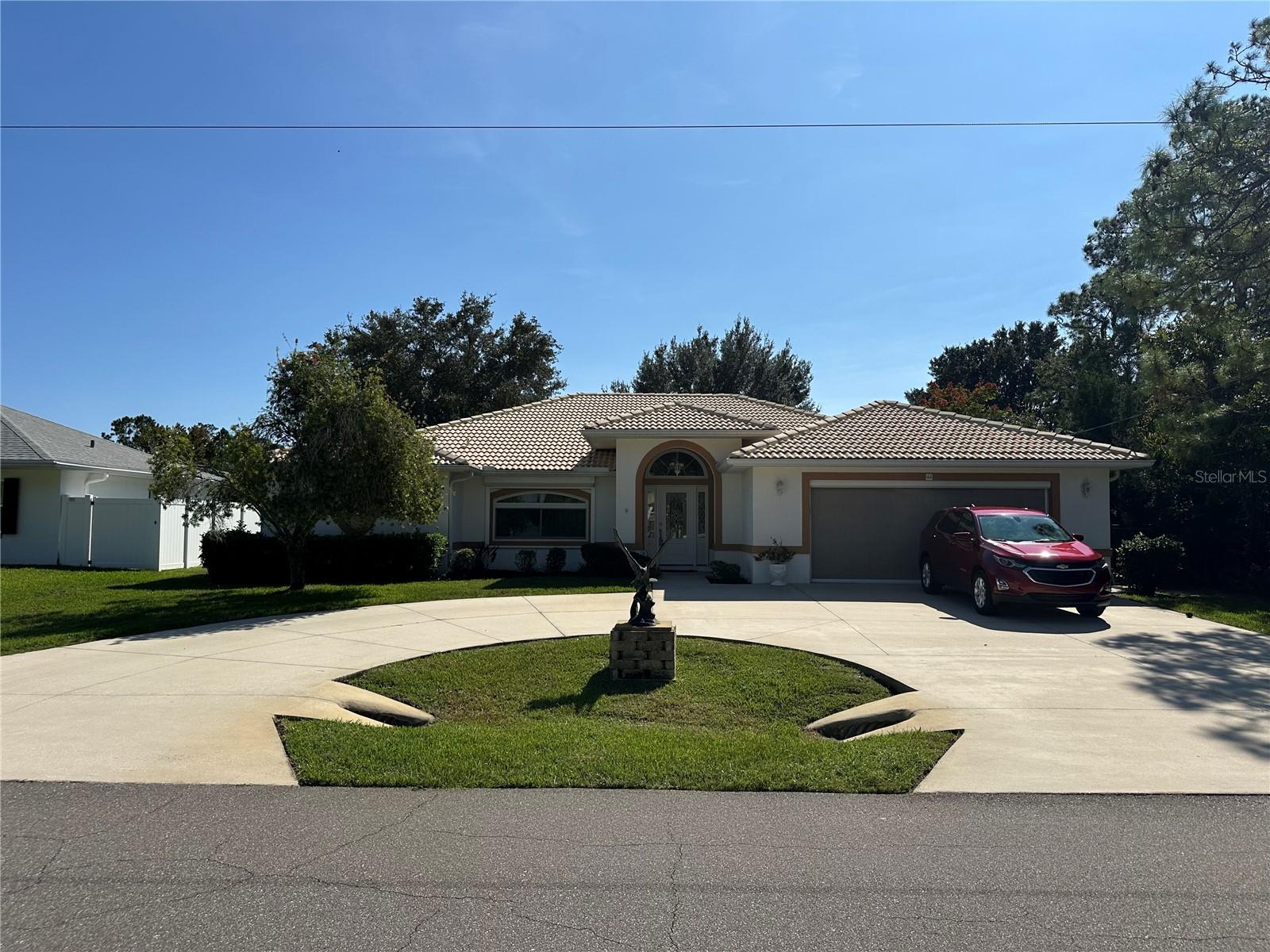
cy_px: 476
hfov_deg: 71.6
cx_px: 635
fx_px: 881
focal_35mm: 24
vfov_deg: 56.8
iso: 80
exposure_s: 1/8929
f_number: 1.78
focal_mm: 6.86
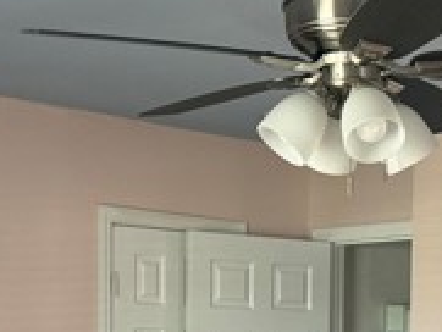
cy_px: 369
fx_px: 1086
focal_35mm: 85
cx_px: 322
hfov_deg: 22.8
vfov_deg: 16.8
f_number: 1.78
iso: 200
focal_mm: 6.76
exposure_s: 1/97
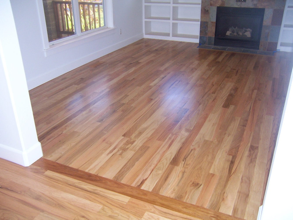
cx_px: 146
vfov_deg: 43.0
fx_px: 279
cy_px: 110
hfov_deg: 55.3
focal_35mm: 33
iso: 140
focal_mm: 5.5
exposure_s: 1/60
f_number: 2.8
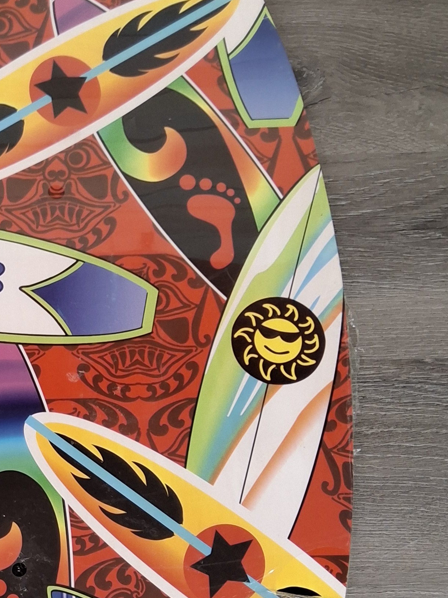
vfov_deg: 30.8
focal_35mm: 62
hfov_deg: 22.5
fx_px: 1070
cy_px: 424
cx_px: -29
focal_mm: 3.08
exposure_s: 1/40
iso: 160
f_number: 2
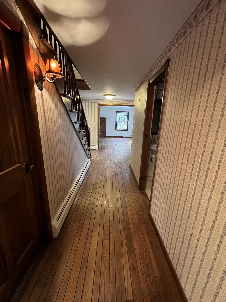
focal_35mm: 13
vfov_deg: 106.2
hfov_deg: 89.9
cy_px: 151
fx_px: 113
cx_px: 113
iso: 800
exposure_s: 1/60
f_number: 1.8
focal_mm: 1.57
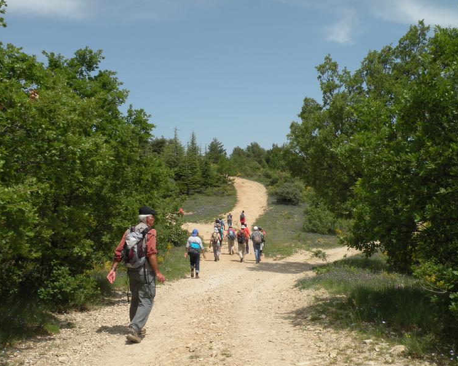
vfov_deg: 34.2
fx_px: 596
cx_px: 243
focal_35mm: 44
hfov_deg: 42.0
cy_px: 183
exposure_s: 1/308
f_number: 6.3
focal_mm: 7.4
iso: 64
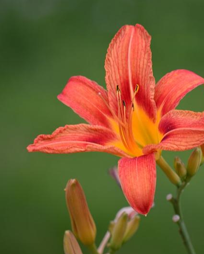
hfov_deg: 3.6
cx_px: 146
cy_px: 127
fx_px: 3207
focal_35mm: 425
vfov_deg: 4.6
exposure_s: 1/100
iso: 100
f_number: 5.6
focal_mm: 200
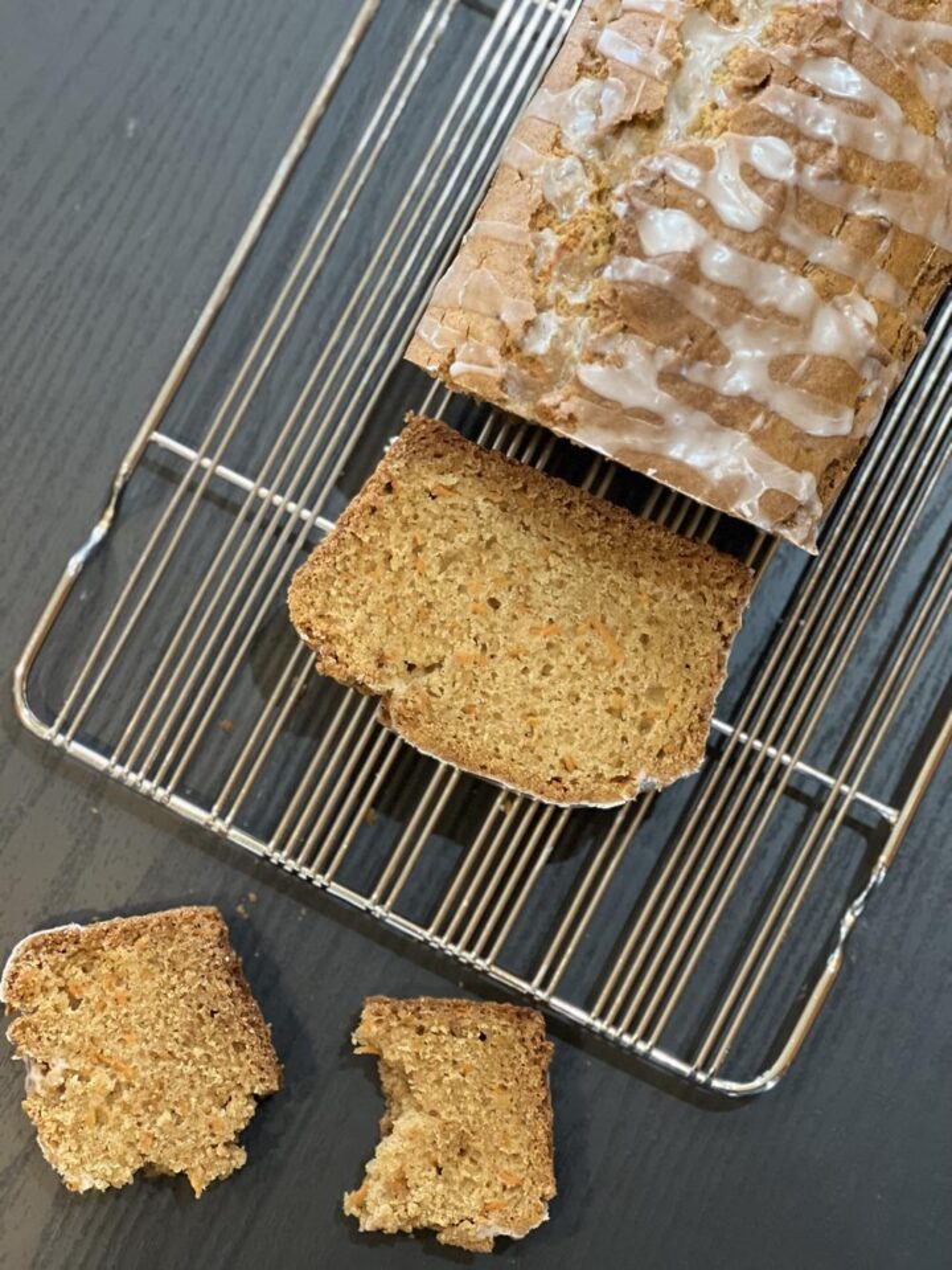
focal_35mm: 77
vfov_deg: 25.3
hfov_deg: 19.1
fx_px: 2824
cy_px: 635
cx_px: 476
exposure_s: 1/30
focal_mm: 9
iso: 320
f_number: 2.8
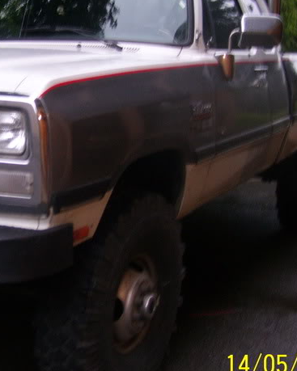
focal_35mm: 63
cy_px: 181
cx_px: 60
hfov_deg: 23.8
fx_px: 692
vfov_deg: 30.0
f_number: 2.7
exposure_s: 1/8
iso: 160
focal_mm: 6
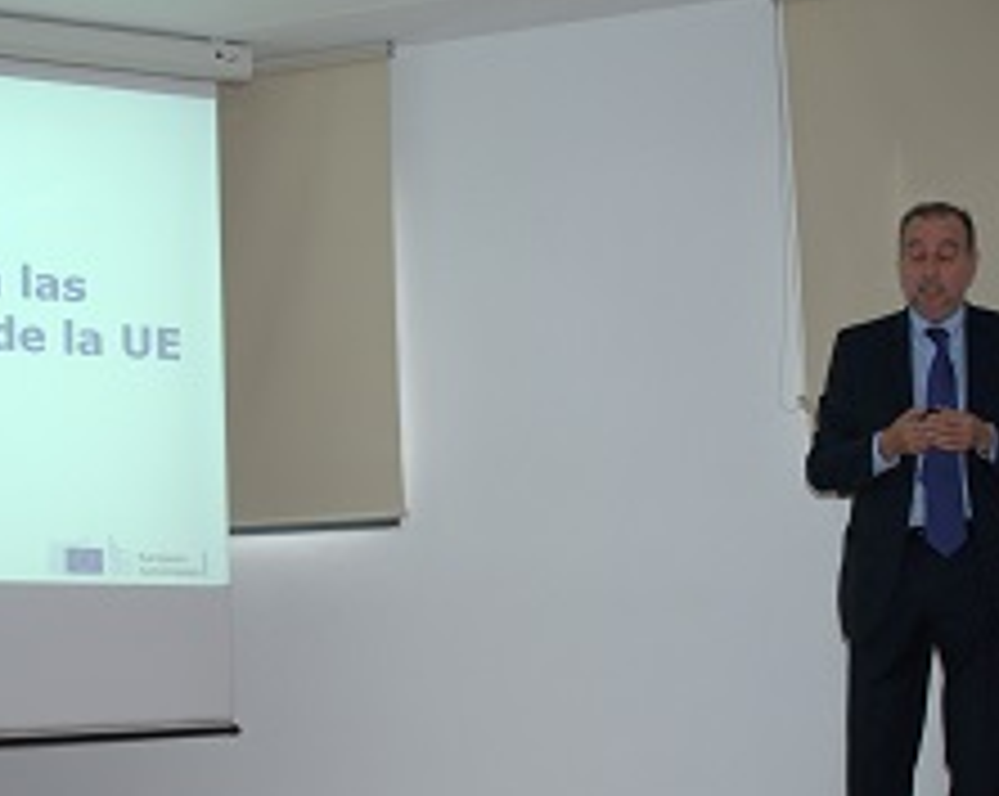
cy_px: 438
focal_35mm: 67
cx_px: 398
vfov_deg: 22.8
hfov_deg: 28.3
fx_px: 1973
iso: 250
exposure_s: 1/60
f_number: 3.8
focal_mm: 27
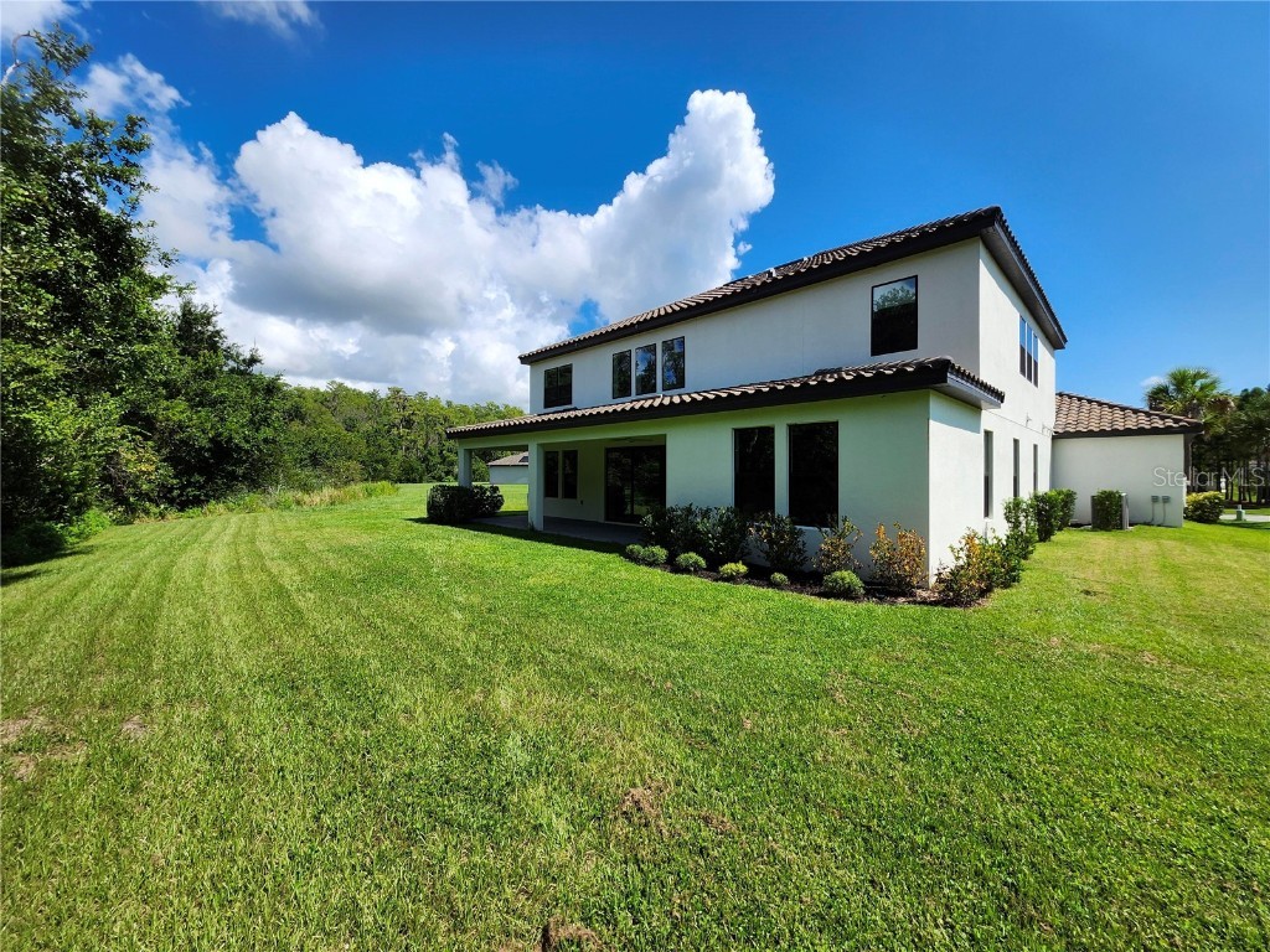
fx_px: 477
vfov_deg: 89.9
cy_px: 476
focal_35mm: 13
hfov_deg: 106.2
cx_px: 635
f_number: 2.2
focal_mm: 1.74
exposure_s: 1/1899
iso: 40
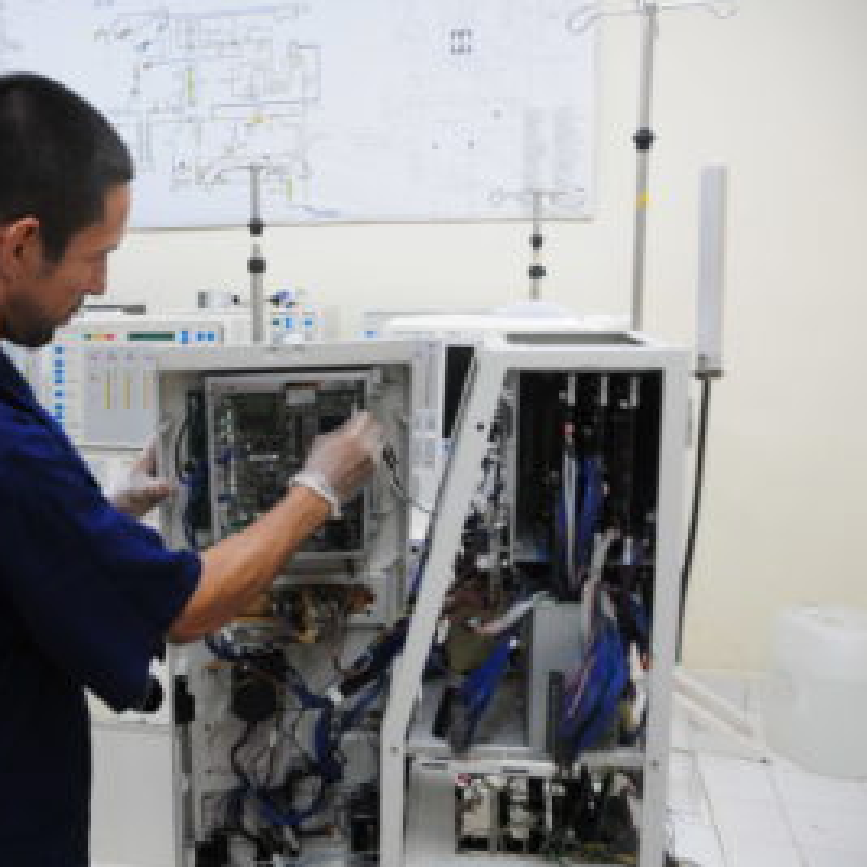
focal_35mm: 39
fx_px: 1105
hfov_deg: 41.5
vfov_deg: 42.8
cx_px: 208
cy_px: 435
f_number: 3.5
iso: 640
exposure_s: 1/60
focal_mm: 20
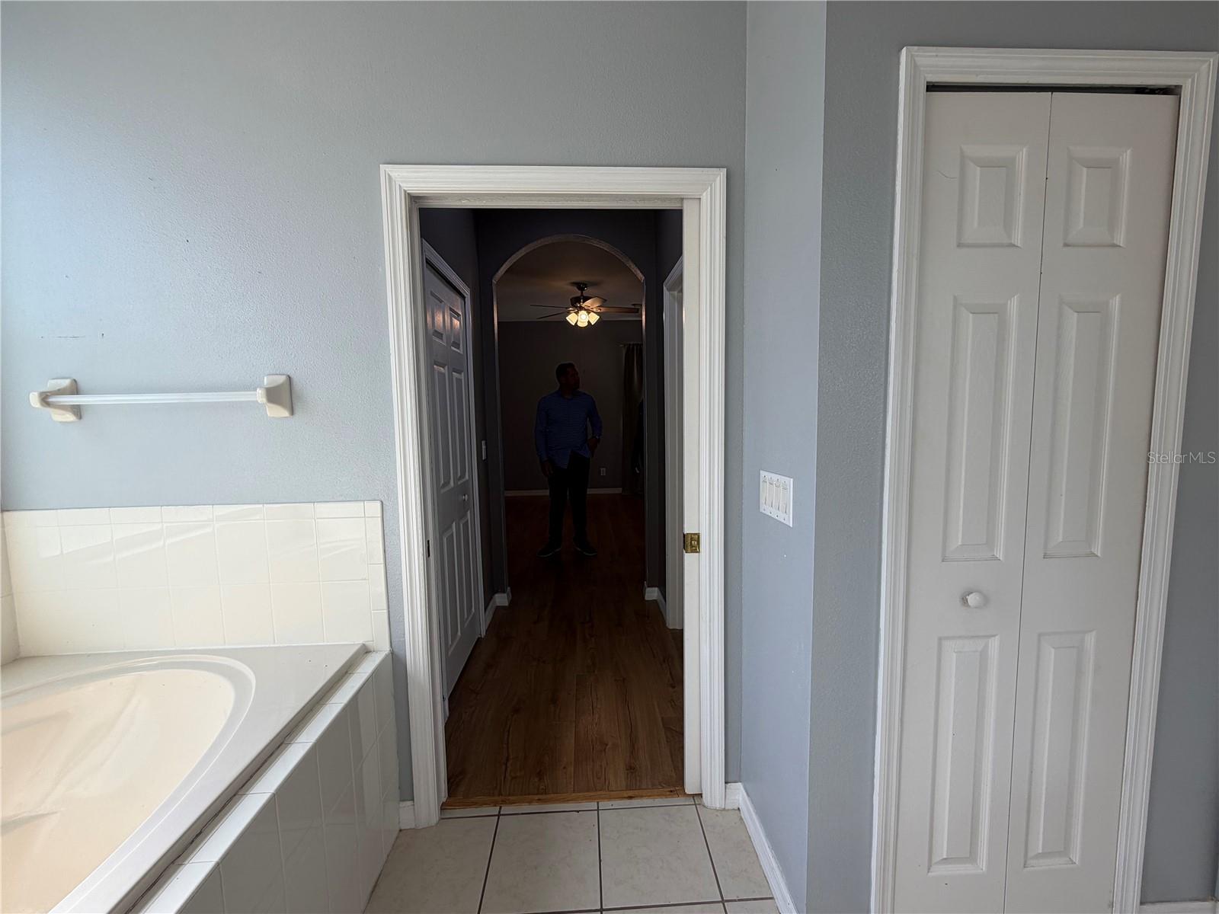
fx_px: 493
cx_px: 610
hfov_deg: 102.1
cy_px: 457
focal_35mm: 14
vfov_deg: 85.7
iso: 32
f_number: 2.2
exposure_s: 1/120
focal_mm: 2.22
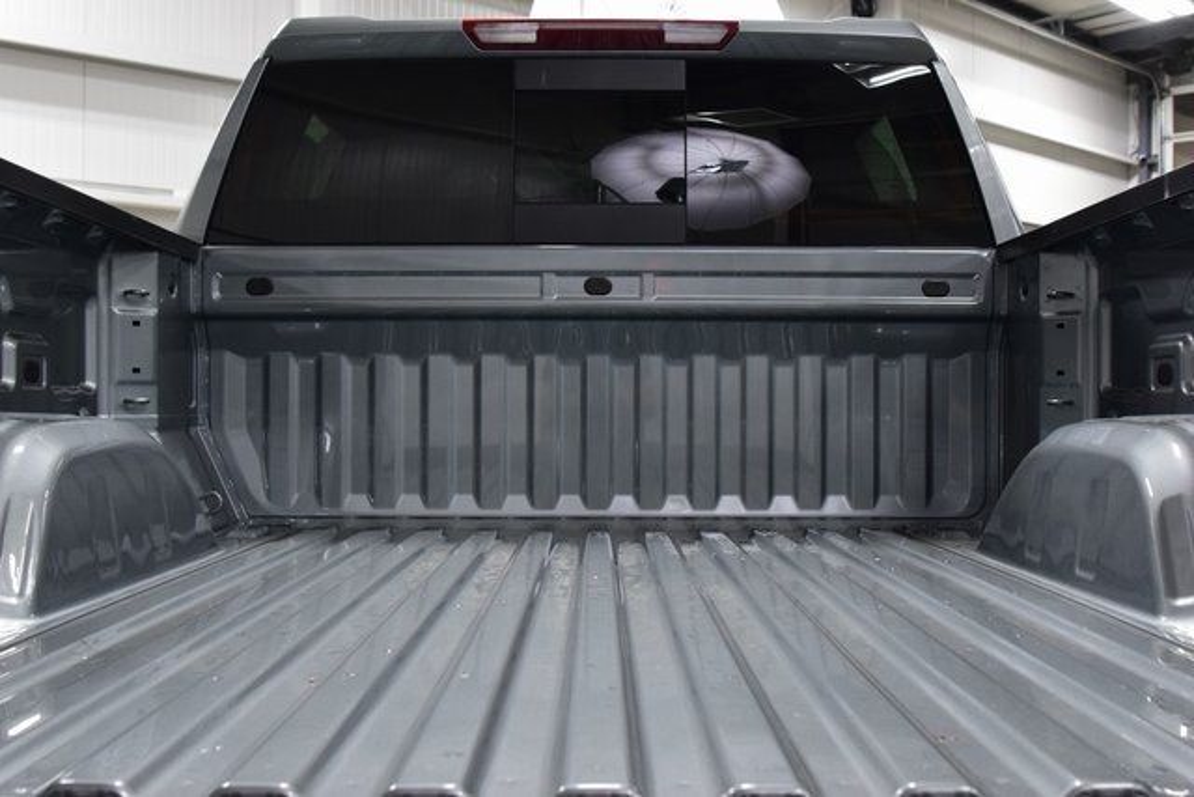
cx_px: 597
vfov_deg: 36.9
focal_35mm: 36
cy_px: 398
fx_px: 1194
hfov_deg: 53.1
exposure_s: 1/60
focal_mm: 24
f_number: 5.6
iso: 1600
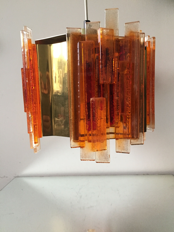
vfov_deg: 61.7
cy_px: 116
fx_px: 194
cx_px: 87
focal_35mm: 29
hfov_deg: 48.2
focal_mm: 4.15
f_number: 2.2
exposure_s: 1/33
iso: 250
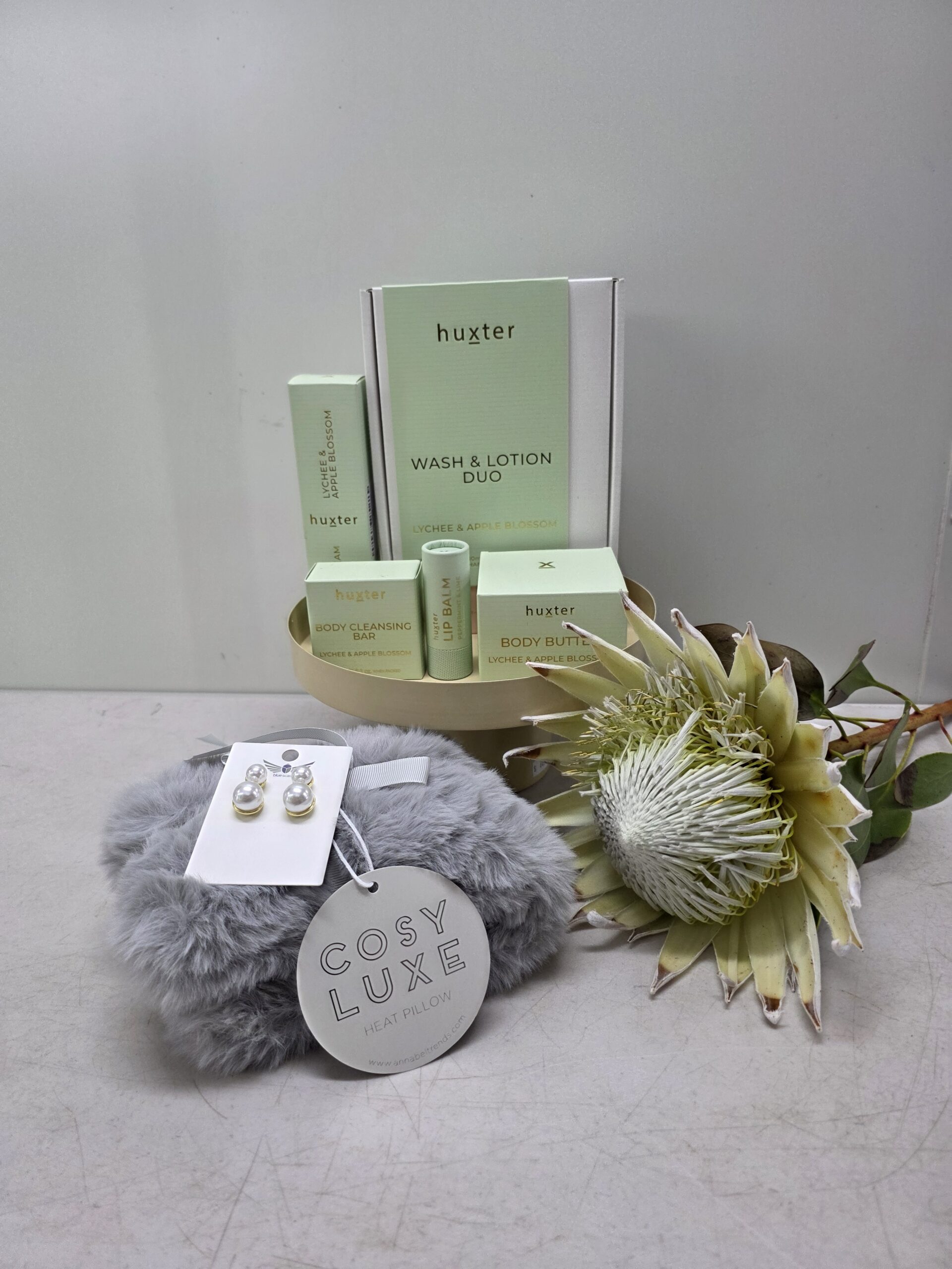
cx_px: 476
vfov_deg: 73.9
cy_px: 634
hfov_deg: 58.9
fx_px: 843
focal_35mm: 23
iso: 160
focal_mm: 6.3
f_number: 1.7
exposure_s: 1/100
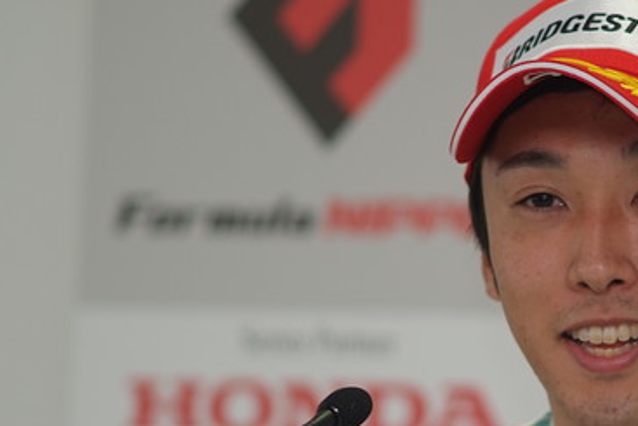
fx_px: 9378
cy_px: 320
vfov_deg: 2.6
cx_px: 574
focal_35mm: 529
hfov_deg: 3.9
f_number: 2.8
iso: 200
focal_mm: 180
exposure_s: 1/125
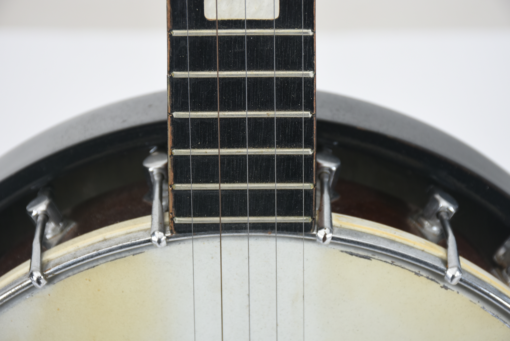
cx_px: 255
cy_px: 170
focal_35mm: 120
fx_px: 1701
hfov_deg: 17.0
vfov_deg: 11.4
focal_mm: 80
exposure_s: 1/160
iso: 200
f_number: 9
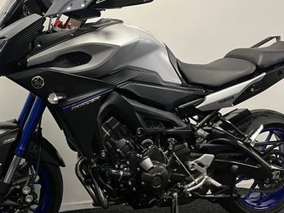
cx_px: 116
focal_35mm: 48
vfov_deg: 30.2
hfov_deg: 39.5
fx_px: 394
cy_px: 98
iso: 80
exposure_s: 1/50
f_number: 1.6
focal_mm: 5.1
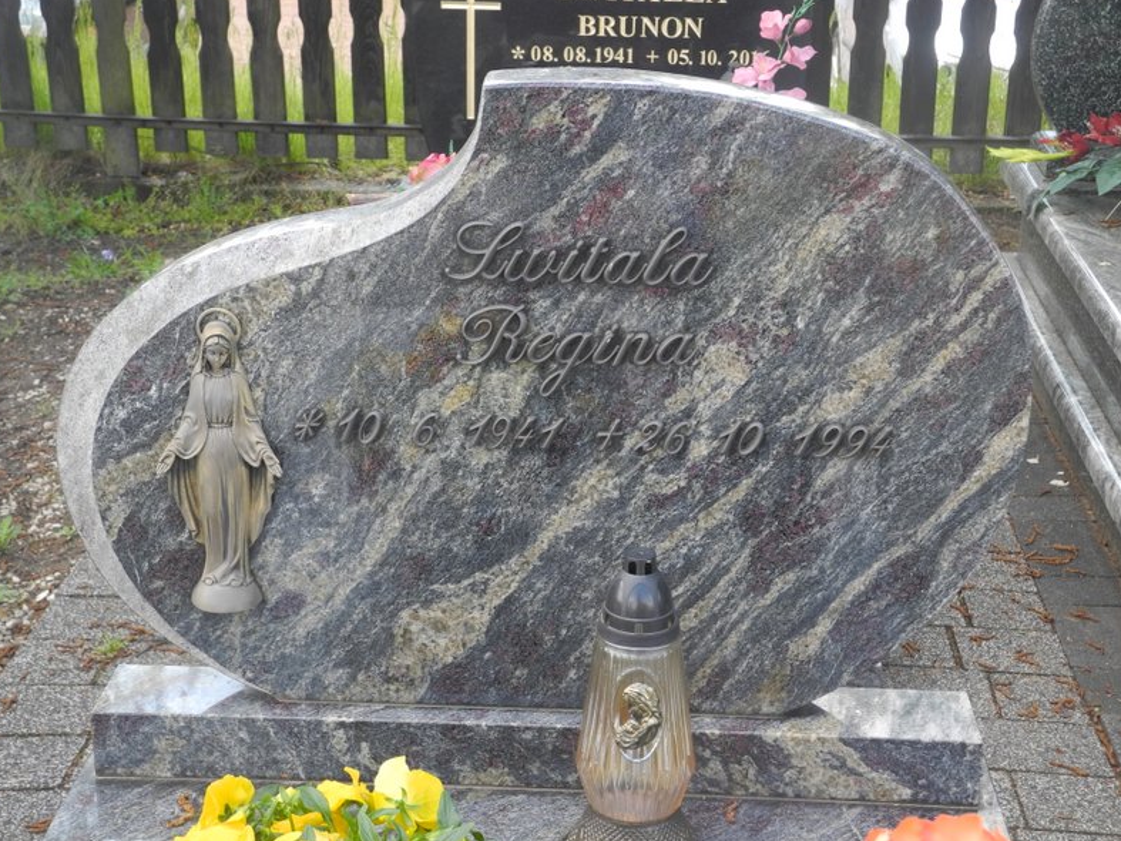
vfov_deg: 23.6
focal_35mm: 62
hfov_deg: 31.2
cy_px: 419
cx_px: 554
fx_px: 2007
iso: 100
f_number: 3.5
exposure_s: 1/100
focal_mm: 13
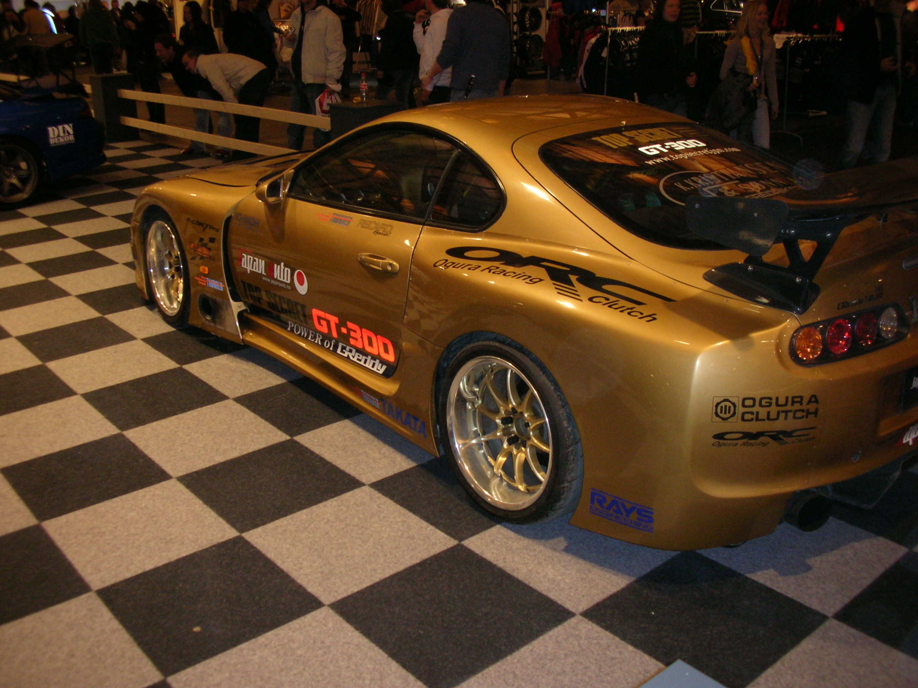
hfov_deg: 52.6
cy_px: 344
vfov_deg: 40.7
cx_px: 459
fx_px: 928
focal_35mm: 35
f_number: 3
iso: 159
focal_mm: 5.8
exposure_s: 1/60.1
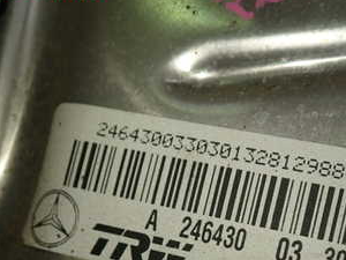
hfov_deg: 31.9
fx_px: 600
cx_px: 232
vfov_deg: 23.7
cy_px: 235
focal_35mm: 60
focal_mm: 5.4
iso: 100
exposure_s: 1/100
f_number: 2.3
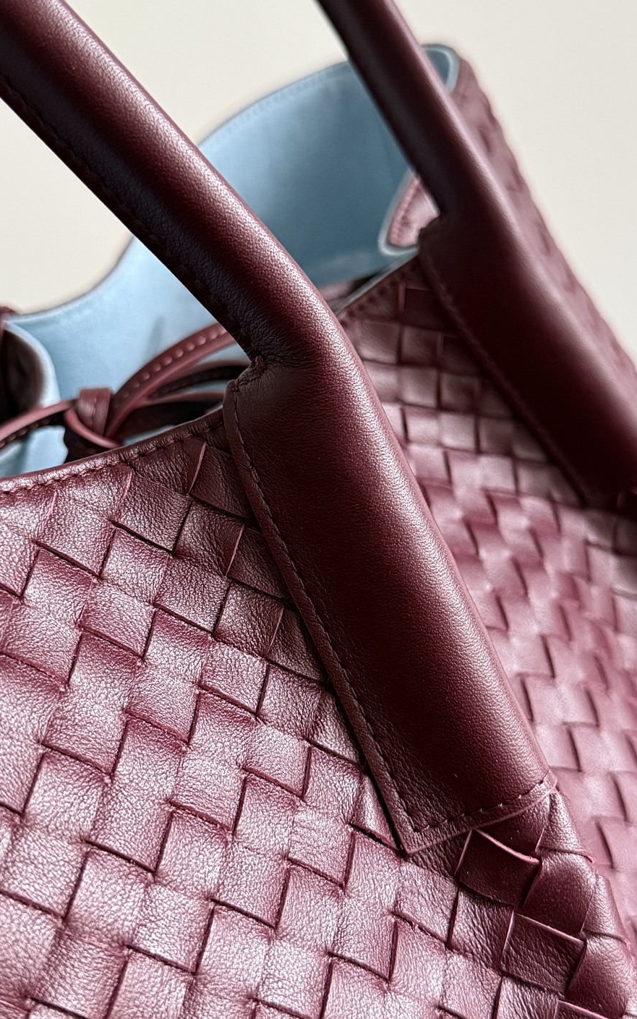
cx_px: 325
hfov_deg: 47.6
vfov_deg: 70.4
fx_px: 722
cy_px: 511
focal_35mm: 26
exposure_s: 1/60
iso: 400
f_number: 1.78
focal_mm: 6.76
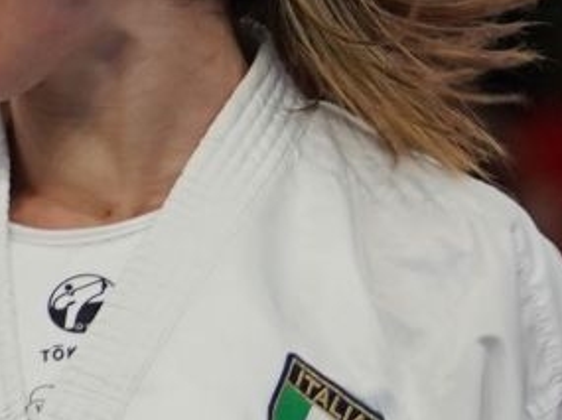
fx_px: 16669
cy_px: 217
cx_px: 418
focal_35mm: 1028
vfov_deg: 1.4
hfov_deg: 1.9
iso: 1000
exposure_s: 1/1000
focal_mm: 113
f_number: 2.8
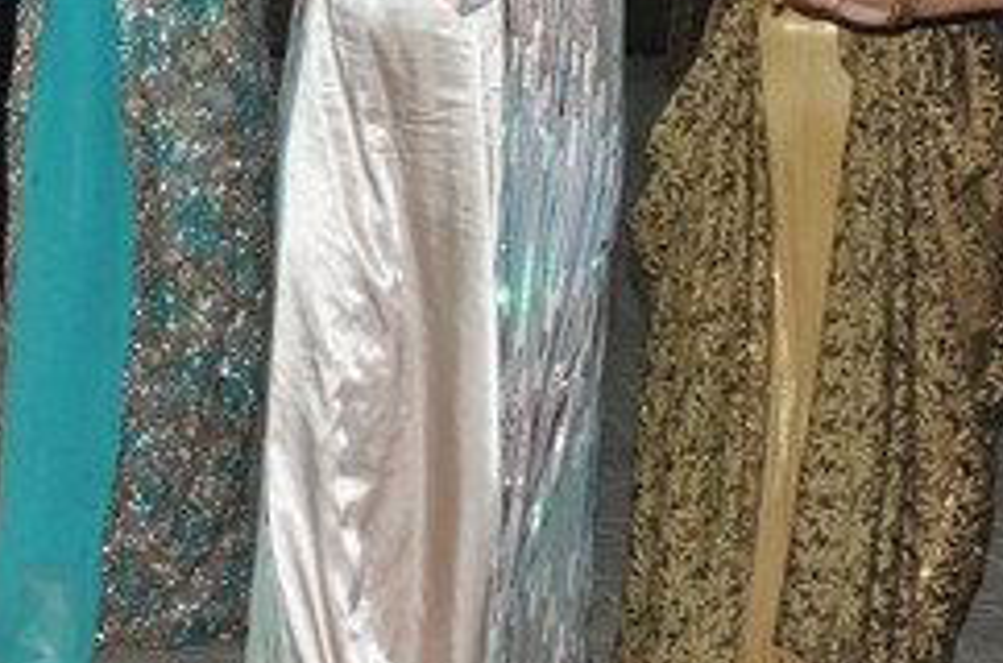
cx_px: 348
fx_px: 3140
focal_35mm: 113
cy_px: 201
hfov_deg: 18.1
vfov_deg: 12.0
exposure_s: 1/60
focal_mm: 26
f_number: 4.5
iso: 1250
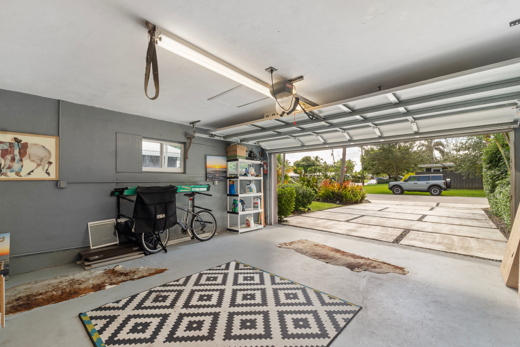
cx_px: 260
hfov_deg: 100.4
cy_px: 174
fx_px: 217
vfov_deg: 77.3
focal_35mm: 15
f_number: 10
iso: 125
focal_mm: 10
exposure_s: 1/3
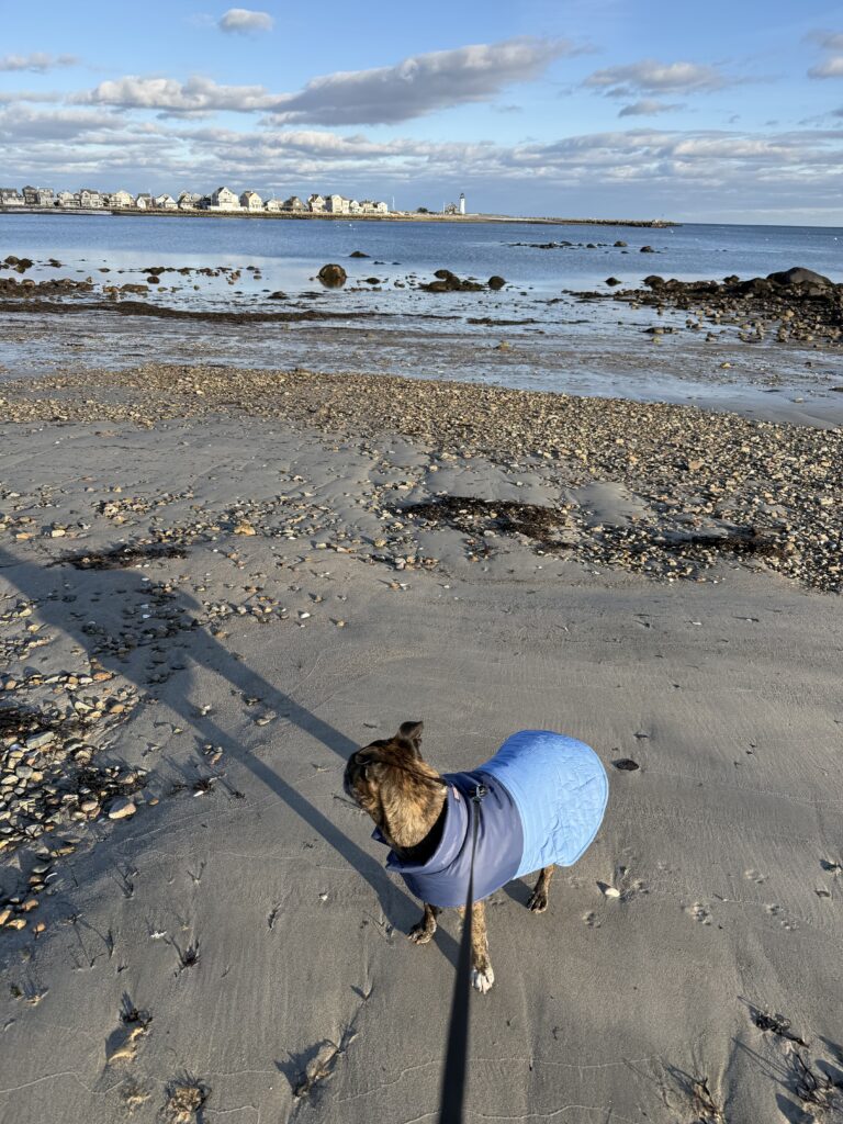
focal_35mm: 24
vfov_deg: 71.6
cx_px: 422
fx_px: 779
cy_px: 562
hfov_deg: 56.8
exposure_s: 1/2703
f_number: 1.78
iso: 80
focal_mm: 6.76
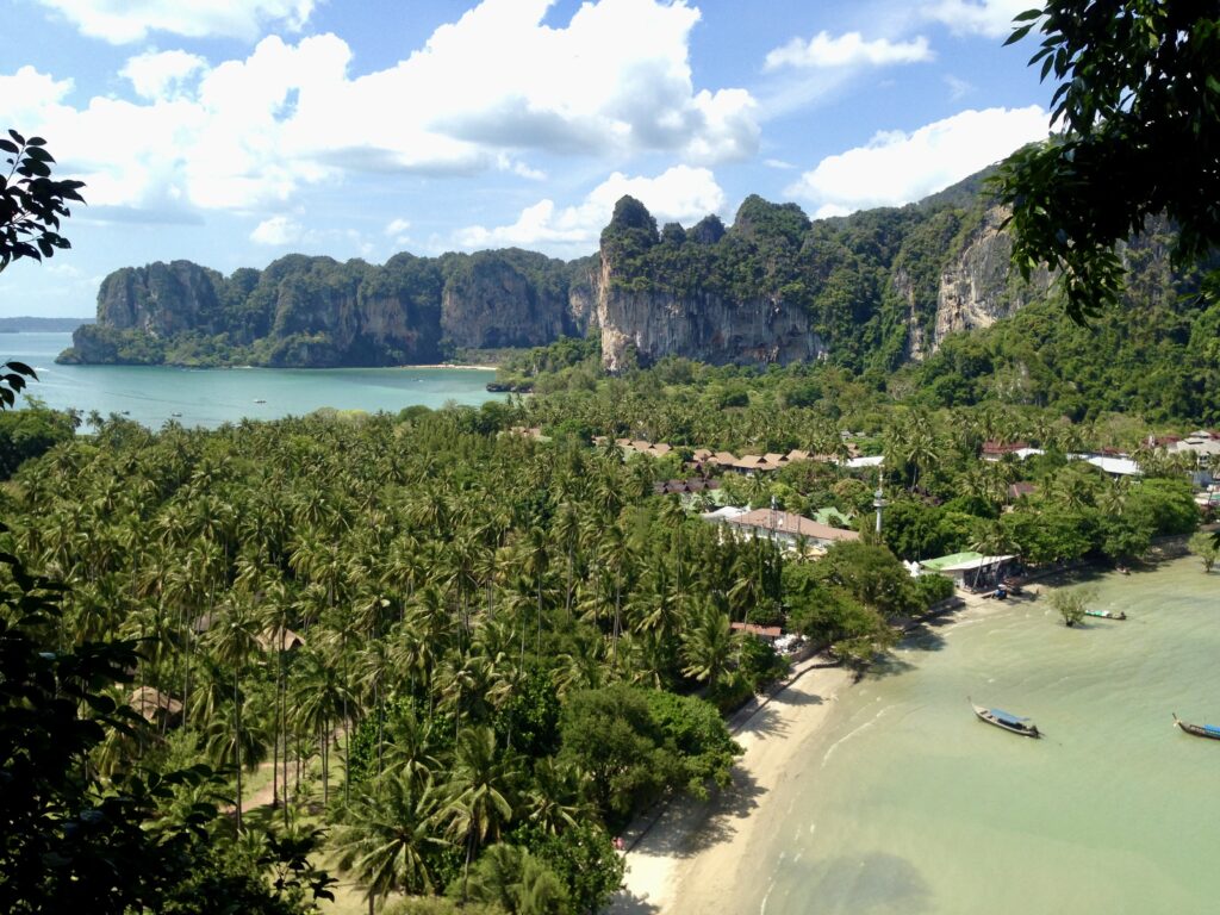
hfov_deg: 55.4
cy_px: 458
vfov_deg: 42.9
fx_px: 1163
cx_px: 610
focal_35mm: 33
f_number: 2.4
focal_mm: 4.12
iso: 64
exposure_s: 1/1323
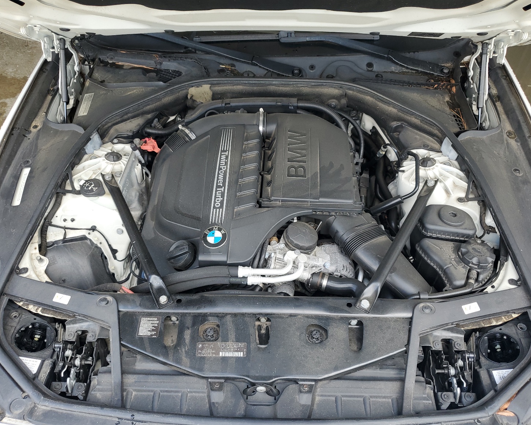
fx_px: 440
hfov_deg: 62.2
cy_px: 215
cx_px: 270
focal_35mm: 28
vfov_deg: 51.5
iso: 50
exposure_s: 1/286
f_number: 1.5
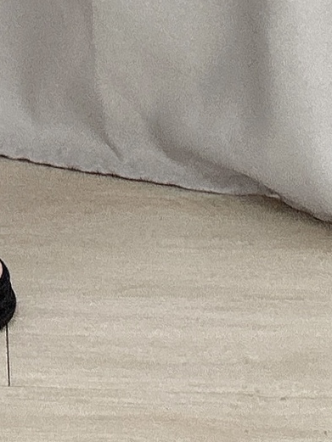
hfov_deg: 13.3
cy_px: -467
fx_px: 1355
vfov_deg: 14.9
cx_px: -147
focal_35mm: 106
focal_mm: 2.69
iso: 80
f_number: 1.9
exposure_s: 1/50
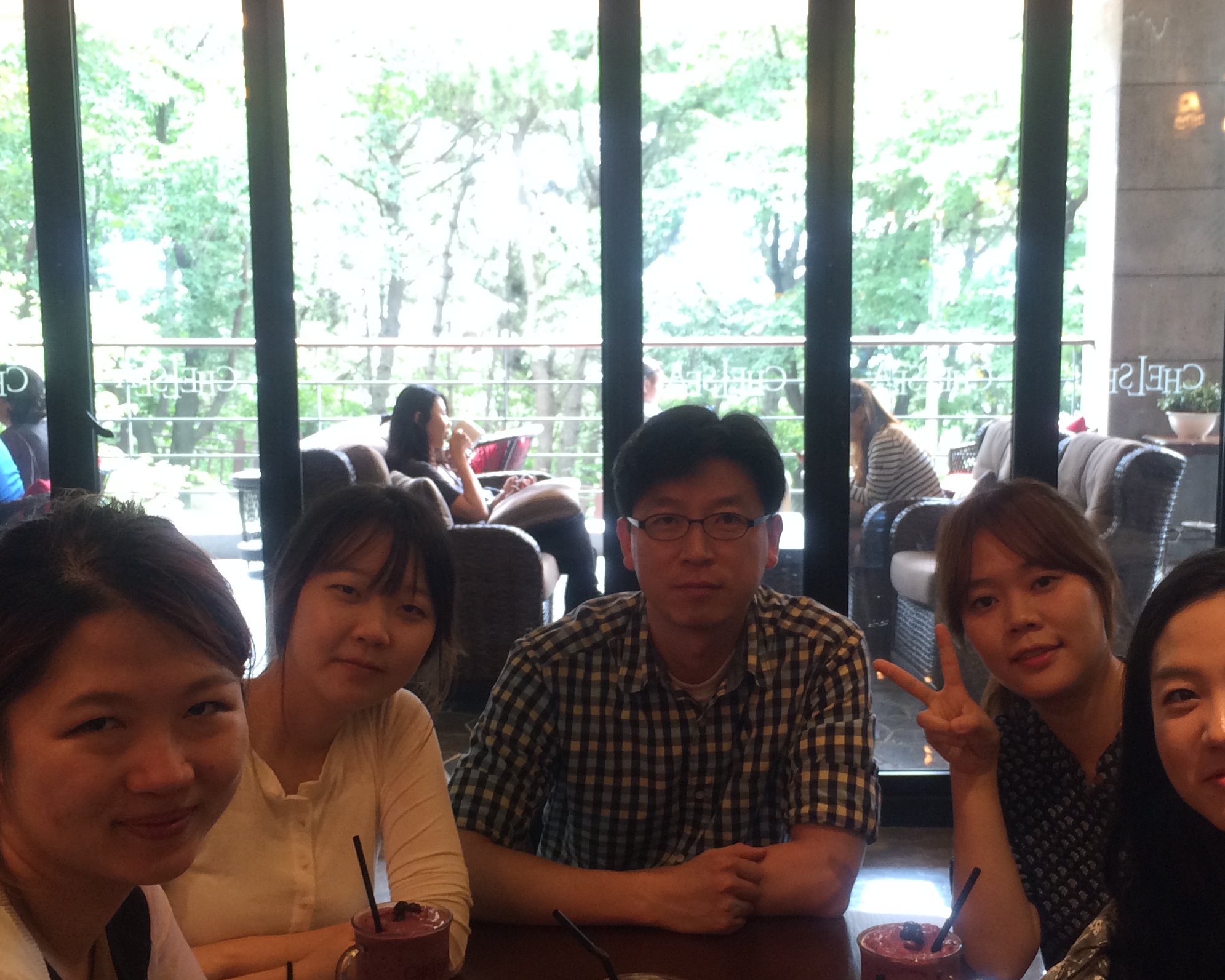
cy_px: 556
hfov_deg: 38.8
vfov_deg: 31.4
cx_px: 655
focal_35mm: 48
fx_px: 1740
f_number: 2.2
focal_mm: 4.12
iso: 80
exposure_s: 1/30
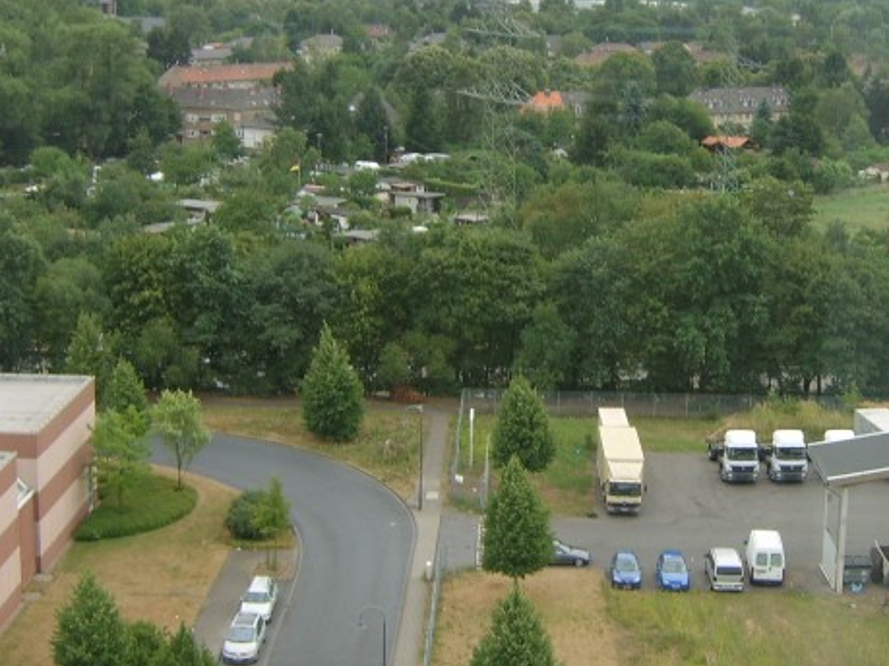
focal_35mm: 54
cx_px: 595
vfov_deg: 26.9
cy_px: 252
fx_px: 1386
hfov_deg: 35.2
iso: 50
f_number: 5.6
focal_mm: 8.13
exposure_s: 1/71
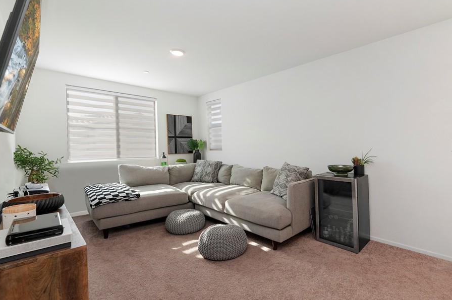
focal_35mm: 16
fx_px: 201
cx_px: 251
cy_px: 157
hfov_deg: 96.4
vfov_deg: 73.6
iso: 500
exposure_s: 1/30
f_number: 10
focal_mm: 14
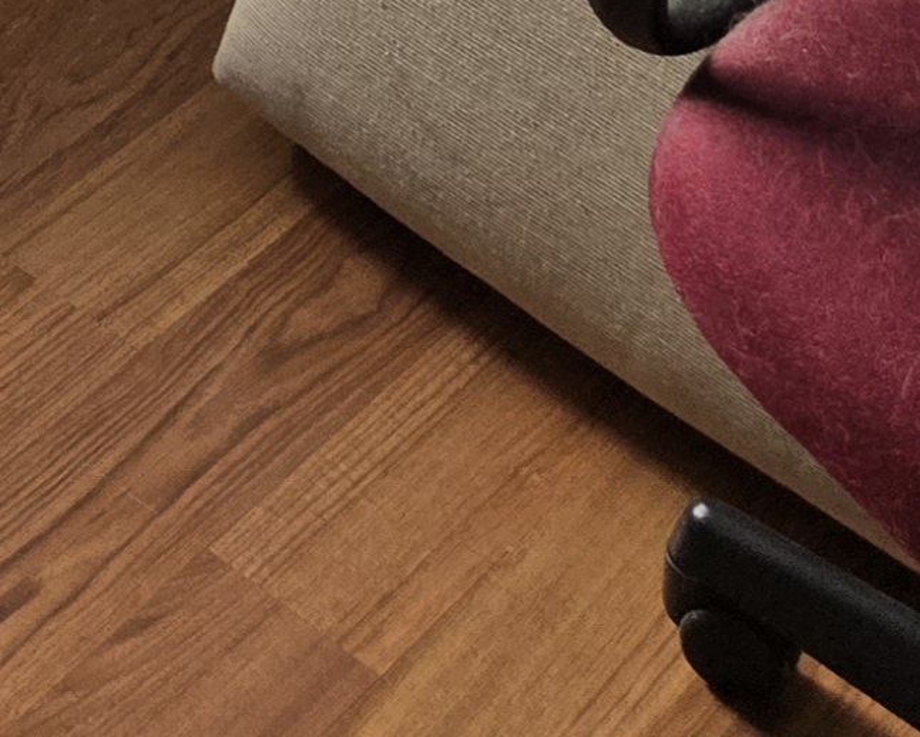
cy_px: -1310
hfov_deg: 12.5
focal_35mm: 139
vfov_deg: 9.3
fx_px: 3785
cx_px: -820
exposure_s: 1/120
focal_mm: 5.4
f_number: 1.8
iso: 100
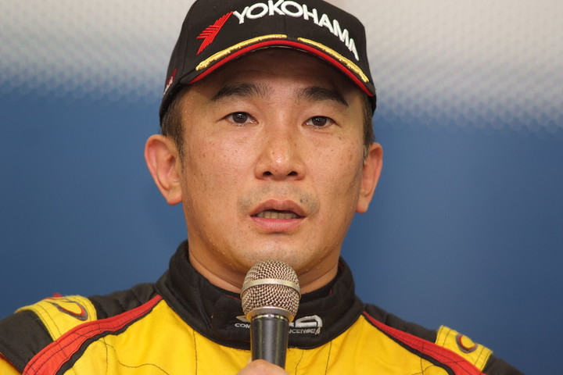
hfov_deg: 7.6
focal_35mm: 270
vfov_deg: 5.1
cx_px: 282
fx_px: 4222
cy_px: 188
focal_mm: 180
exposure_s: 1/125
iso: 400
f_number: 2.8
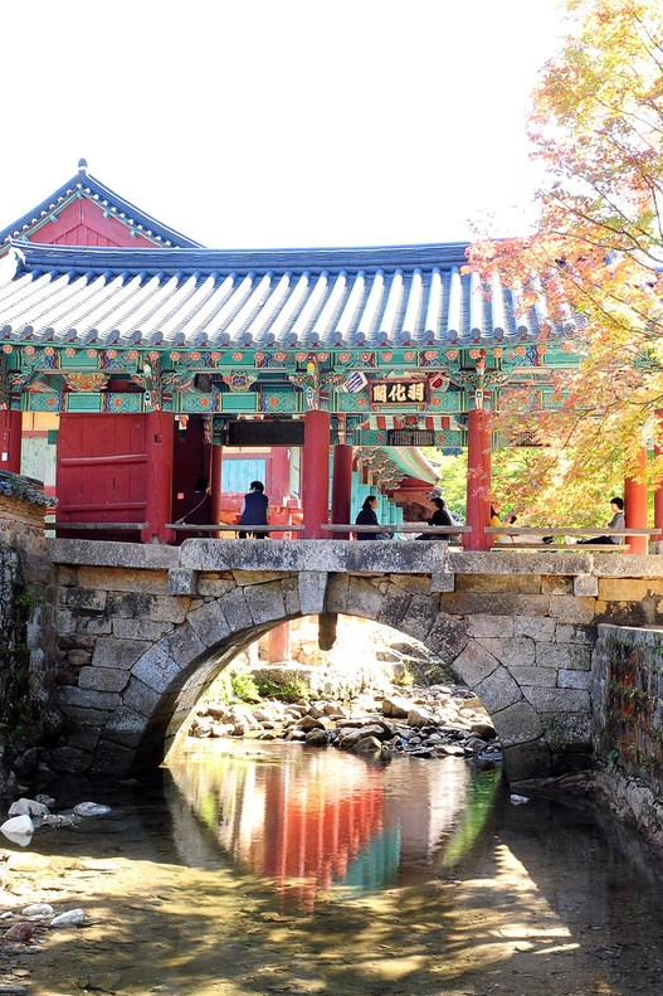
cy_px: 499
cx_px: 323
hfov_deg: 30.5
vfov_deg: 44.5
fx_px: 1216
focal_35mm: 44
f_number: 22
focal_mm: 29
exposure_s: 1/2.5
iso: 200
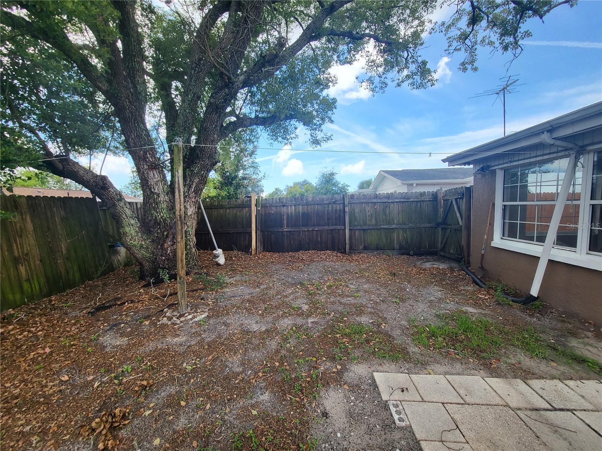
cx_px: 301
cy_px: 226
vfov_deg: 89.9
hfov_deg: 106.2
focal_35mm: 13
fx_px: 226
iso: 32
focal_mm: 1.74
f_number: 2.2
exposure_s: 1/351
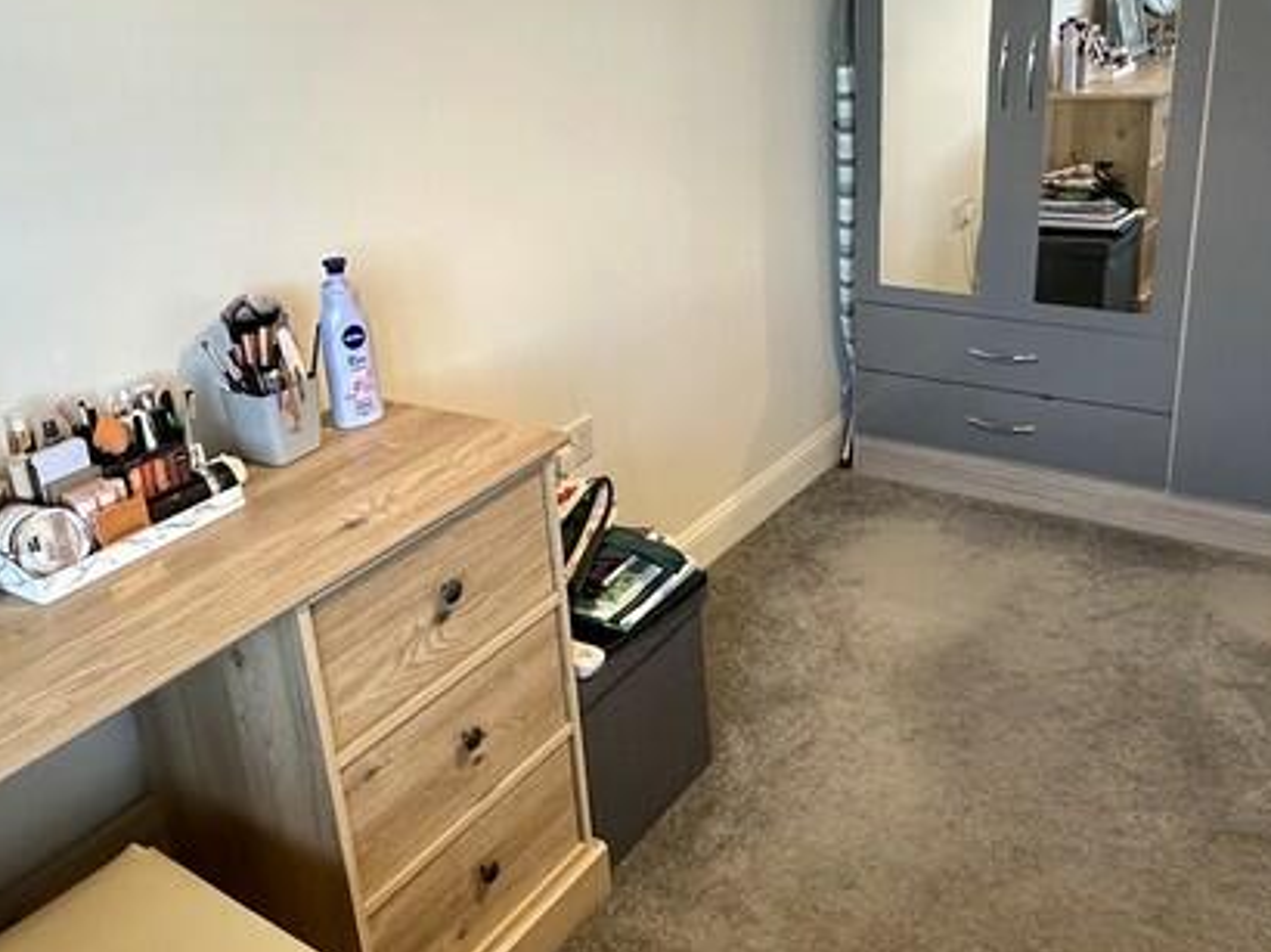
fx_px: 1284
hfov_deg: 52.6
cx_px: 617
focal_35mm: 35
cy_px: 419
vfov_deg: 40.6
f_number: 2.2
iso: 250
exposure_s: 1/50
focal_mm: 2.22
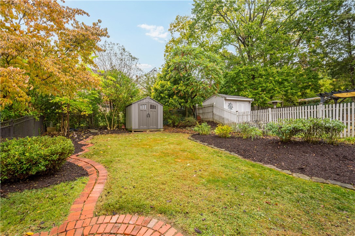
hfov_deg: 100.4
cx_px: 178
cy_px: 118
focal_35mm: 15
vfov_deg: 77.3
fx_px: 148
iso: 100
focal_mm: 10
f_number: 6.3
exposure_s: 1/200
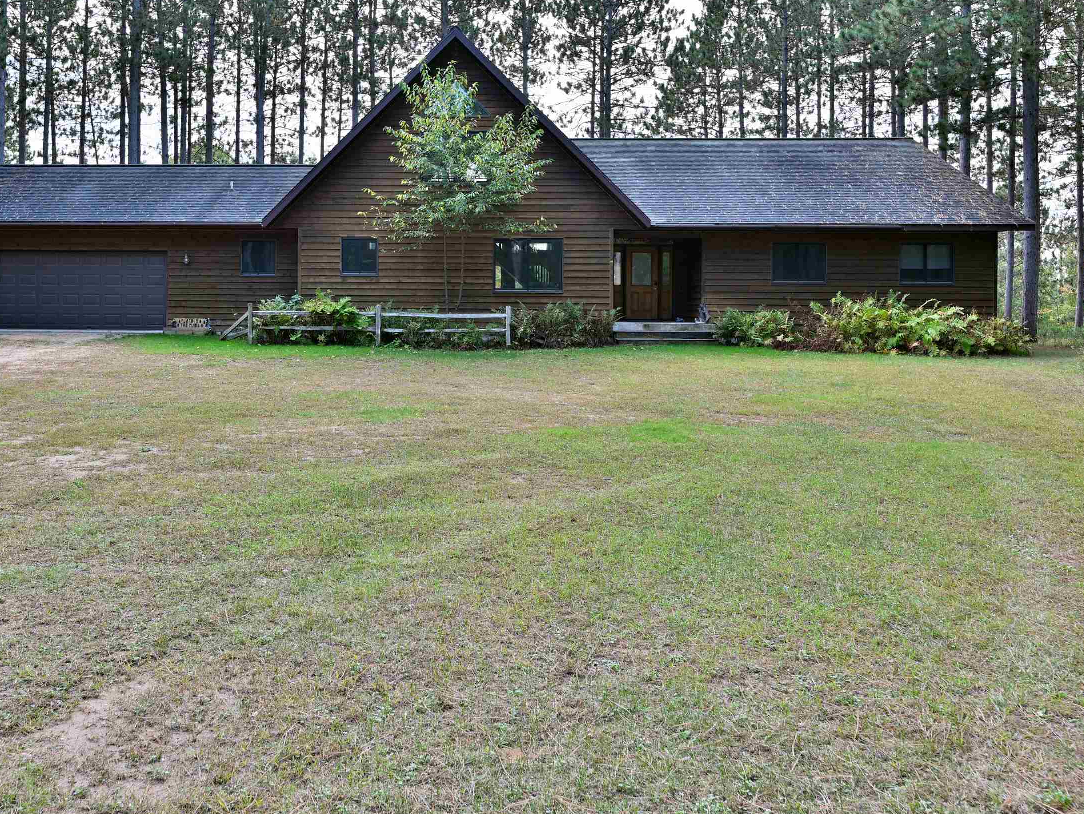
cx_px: 427
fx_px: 940
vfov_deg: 46.4
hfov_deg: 59.4
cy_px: 306
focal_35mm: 30
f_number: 5.6
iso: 100
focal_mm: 22
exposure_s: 1/160
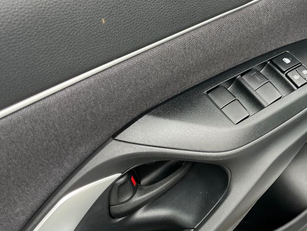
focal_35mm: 49
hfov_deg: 38.4
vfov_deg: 29.4
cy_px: 161
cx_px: 209
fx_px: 435
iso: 125
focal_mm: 5.1
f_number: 1.6
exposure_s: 1/121
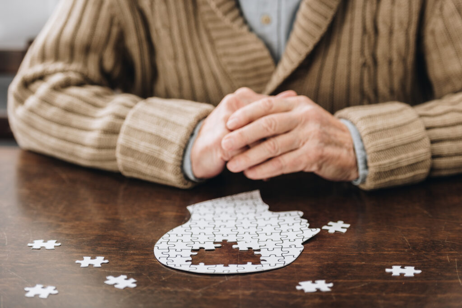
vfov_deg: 13.0
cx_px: 231
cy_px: 154
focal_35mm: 105
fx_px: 1348
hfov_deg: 19.5
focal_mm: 105
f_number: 3.2
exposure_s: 1/200
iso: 100
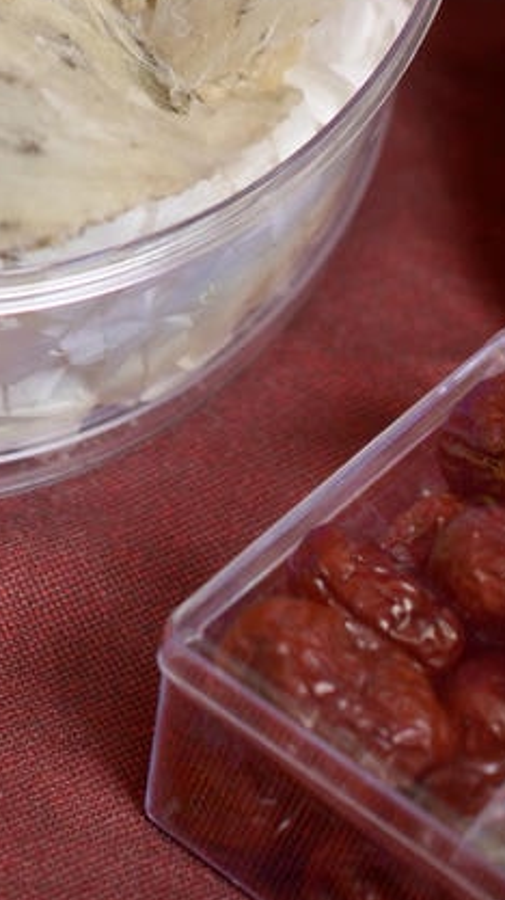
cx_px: -12
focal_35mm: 193
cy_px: -309
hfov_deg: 6.3
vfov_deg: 10.9
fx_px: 4603
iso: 500
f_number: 4.5
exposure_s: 1/100
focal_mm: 60
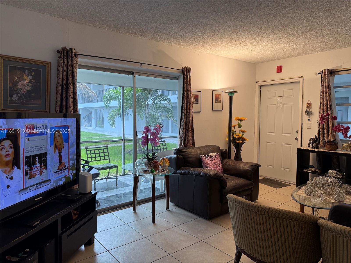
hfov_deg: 71.6
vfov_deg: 56.8
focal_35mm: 24
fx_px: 243
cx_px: 176
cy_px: 132
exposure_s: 1/239
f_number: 1.78
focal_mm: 6.76
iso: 125
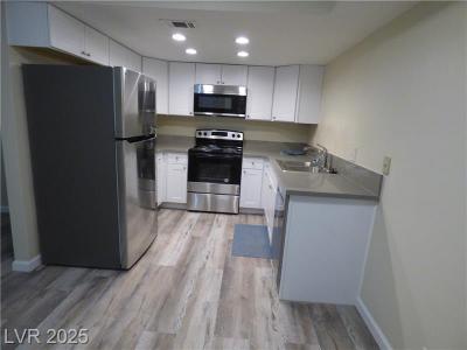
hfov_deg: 81.7
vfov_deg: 66.0
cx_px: 234
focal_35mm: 20
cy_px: 175
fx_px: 270
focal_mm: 3.58
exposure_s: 1/60
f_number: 2.8
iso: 400
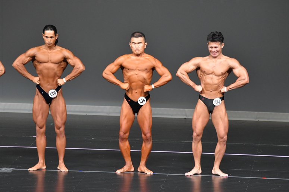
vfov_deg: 4.6
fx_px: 2407
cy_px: 96
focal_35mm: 300
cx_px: 144
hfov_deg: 6.9
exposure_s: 1/400
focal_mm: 200
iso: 5000
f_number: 5.6
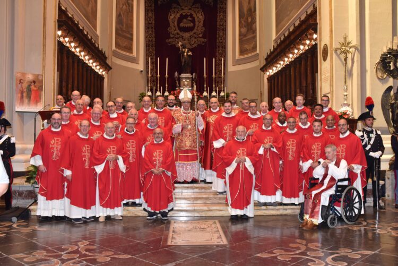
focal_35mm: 35
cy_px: 133
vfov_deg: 37.9
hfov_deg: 54.4
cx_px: 199
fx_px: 387
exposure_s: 1/125
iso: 1600
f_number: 5.6
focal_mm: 35
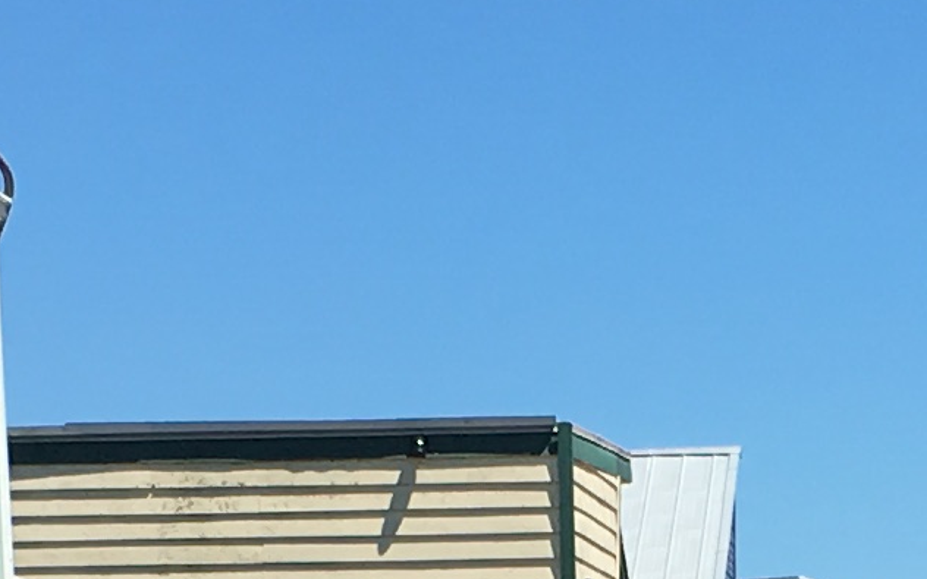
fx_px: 4952
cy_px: 1456
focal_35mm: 196
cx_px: 769
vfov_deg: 6.3
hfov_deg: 10.7
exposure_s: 1/1508
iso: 25
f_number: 2.2
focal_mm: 4.15
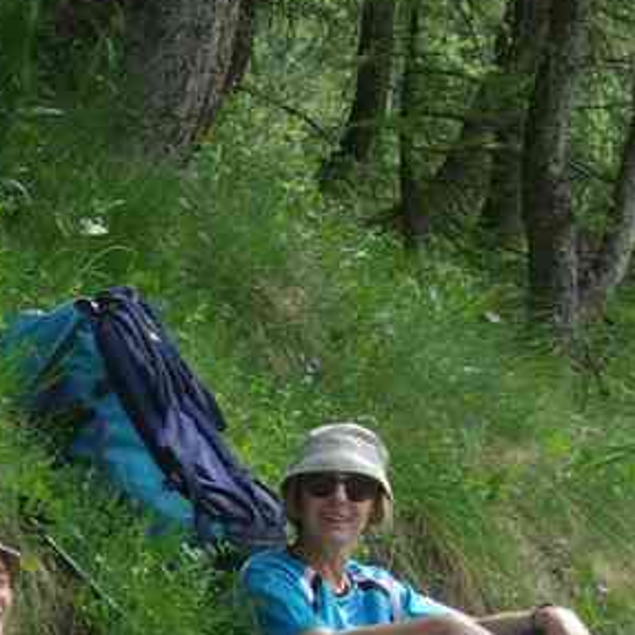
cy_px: 671
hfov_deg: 13.0
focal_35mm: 128
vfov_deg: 13.4
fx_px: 2657
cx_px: -271
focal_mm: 29.4
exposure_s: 1/90
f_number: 5.6
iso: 100
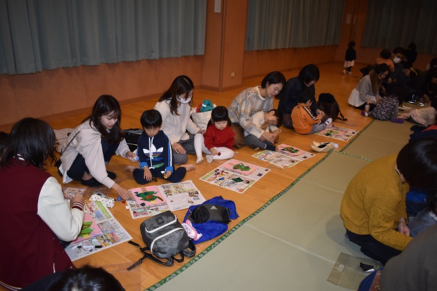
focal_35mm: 27
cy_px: 146
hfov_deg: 67.4
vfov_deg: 47.9
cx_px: 218
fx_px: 328
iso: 900
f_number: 3.5
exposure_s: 1/60
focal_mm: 18
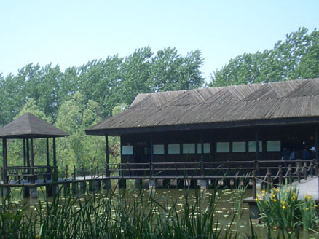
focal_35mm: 56
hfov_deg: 34.1
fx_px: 516
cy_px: 150
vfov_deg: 26.0
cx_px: 114
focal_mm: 5.8
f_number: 2.6
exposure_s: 1/640
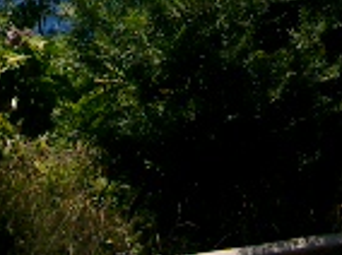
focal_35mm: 167
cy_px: -262
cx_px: 238
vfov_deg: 8.4
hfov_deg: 11.8
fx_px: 1647
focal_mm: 7.6
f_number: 5
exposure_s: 1/1000
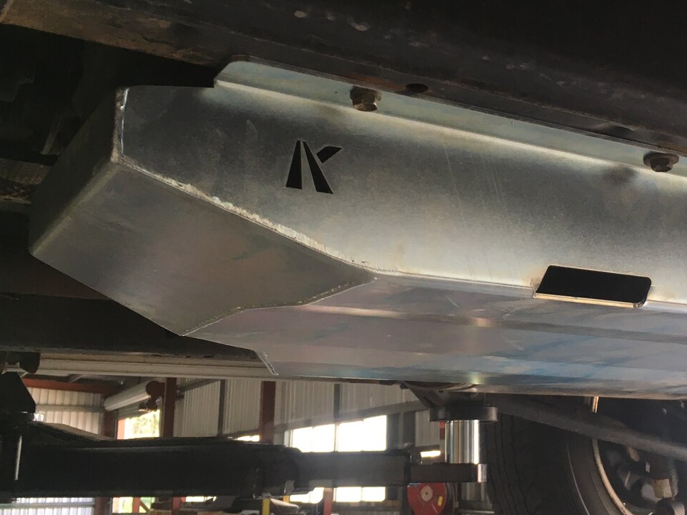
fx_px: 953
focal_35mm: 48
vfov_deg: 30.2
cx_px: 514
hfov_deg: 38.7
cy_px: 239
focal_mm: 4.15
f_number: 2.2
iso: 25
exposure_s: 1/33
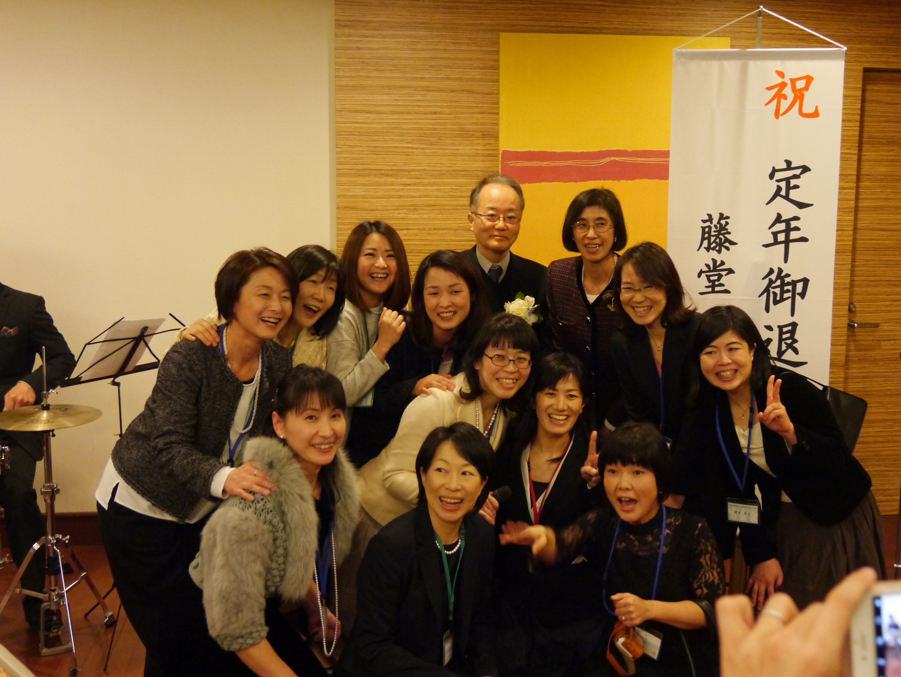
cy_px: 319
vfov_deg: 32.9
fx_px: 1146
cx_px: 515
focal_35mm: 44
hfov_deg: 42.8
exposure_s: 1/50
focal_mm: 19
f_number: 3.8
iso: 1600
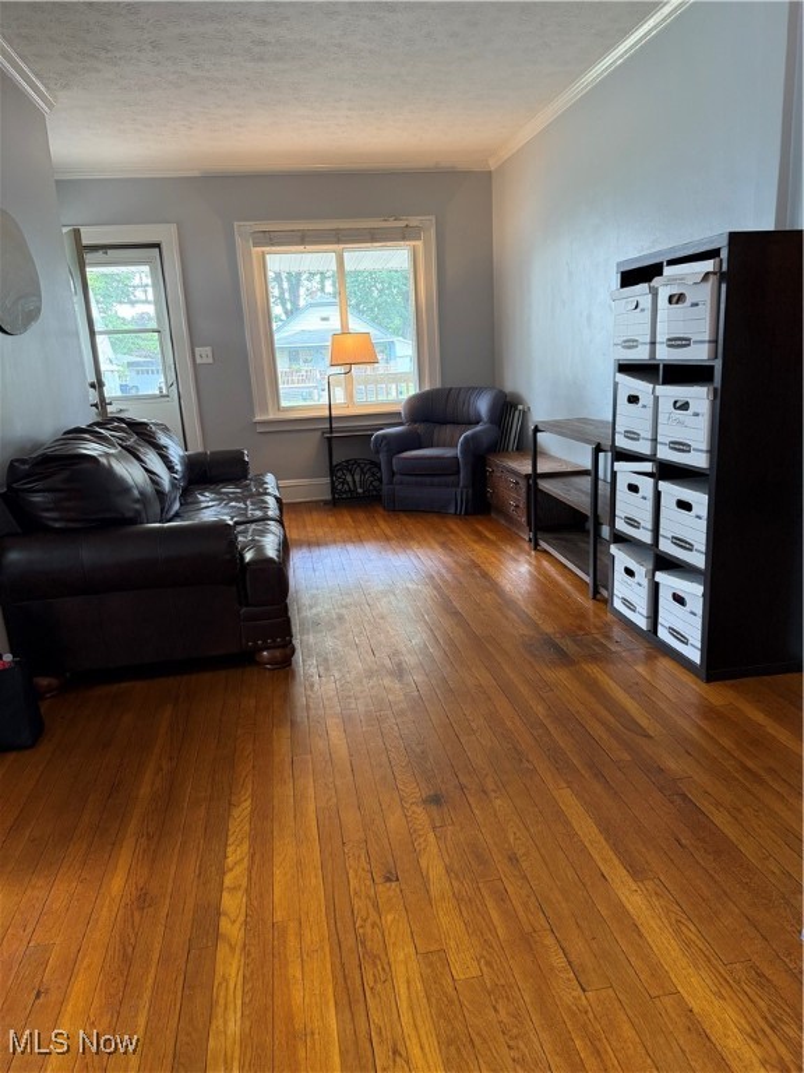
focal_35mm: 24
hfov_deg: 56.8
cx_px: 402
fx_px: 743
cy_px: 536
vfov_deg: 71.6
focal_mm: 6.76
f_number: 1.78
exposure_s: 1/60
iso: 250
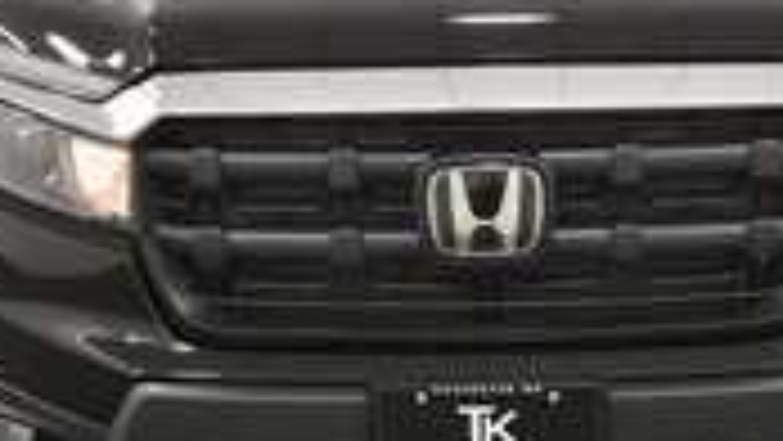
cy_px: 164
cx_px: 508
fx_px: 1350
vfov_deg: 18.5
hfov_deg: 32.1
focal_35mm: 65
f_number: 5.6
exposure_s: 1/125
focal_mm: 18
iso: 1400
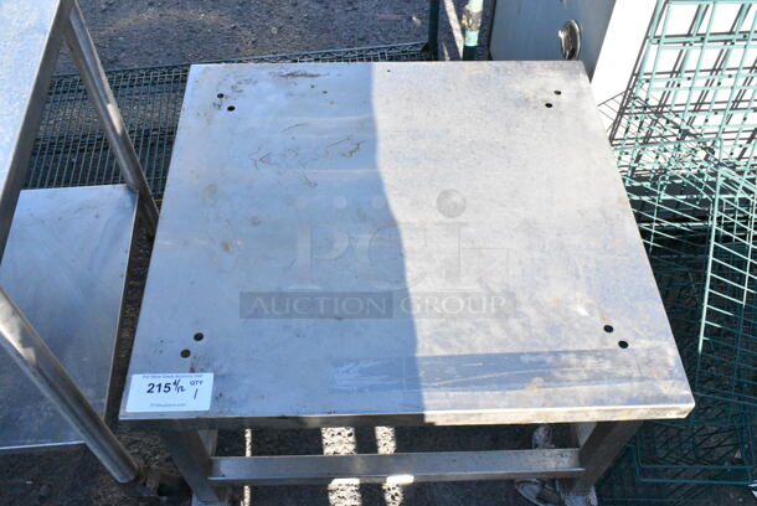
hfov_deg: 57.2
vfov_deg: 40.1
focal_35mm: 33
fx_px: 695
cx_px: 378
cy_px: 253
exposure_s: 1/1000
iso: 6400
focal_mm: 22
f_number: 16
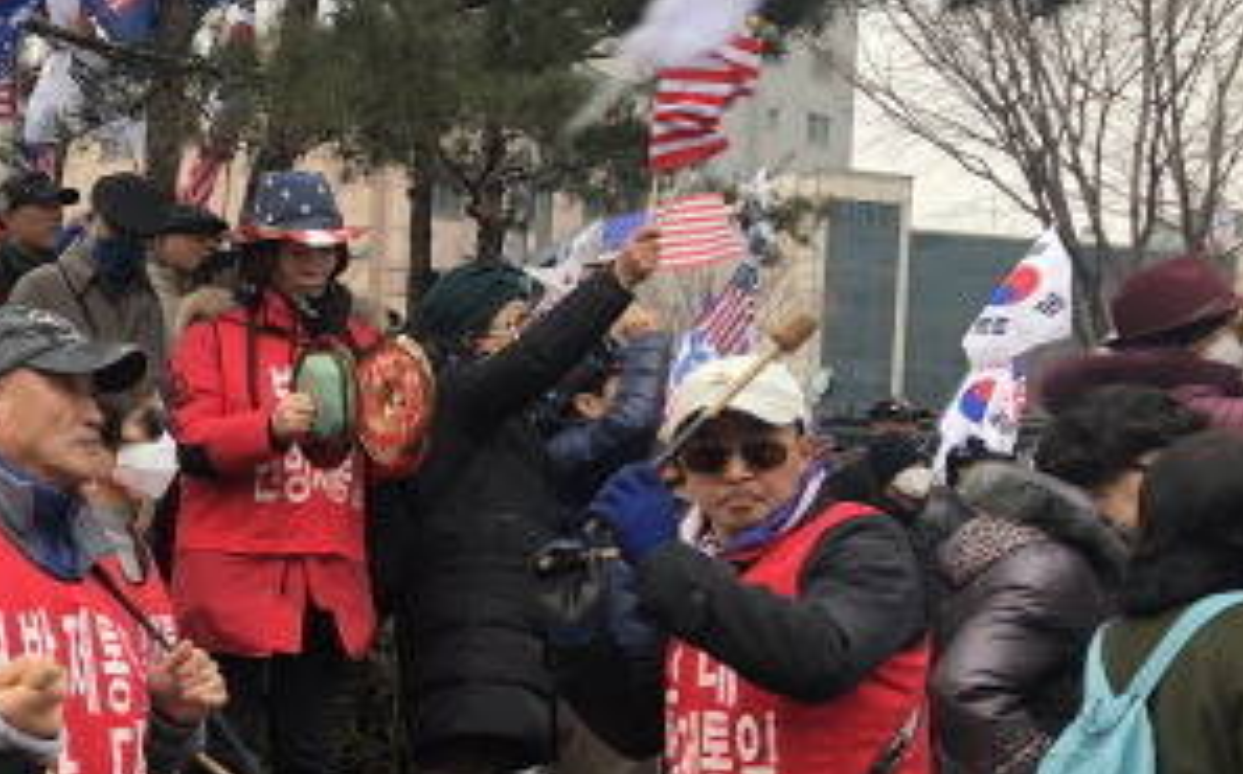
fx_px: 2166
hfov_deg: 29.8
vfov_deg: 20.0
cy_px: 661
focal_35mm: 64
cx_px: -13
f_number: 1.8
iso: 25
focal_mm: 3.99
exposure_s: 1/120
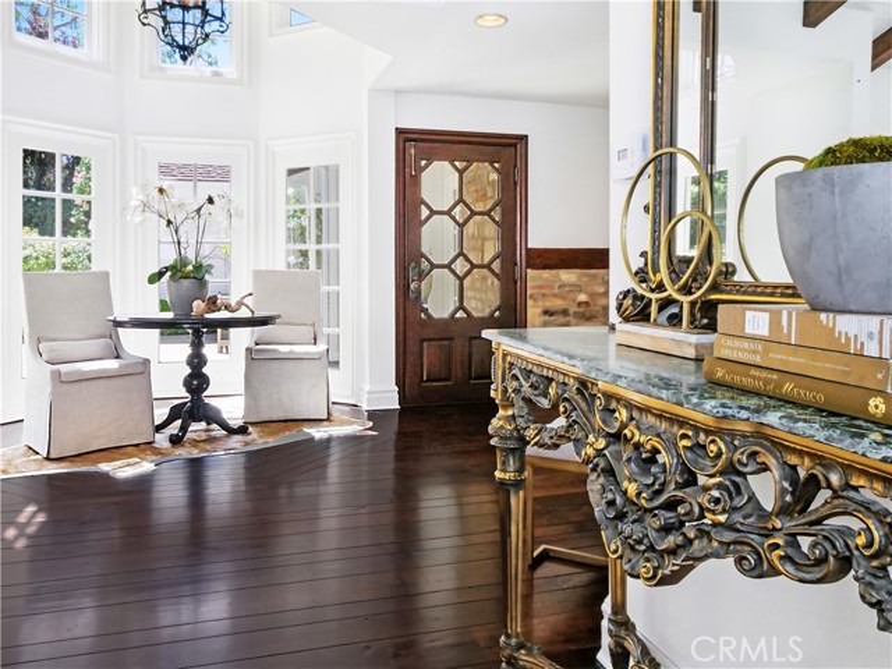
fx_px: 670
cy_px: 334
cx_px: 446
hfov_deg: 67.3
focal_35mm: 26
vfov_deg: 53.1
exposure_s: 1/125
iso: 1250
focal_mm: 13
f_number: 9
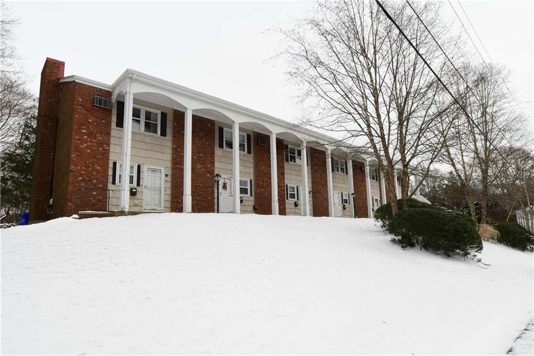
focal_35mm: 19
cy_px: 178
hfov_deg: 86.9
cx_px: 267
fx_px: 282
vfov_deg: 64.5
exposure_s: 1/50
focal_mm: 13
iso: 100
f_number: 11
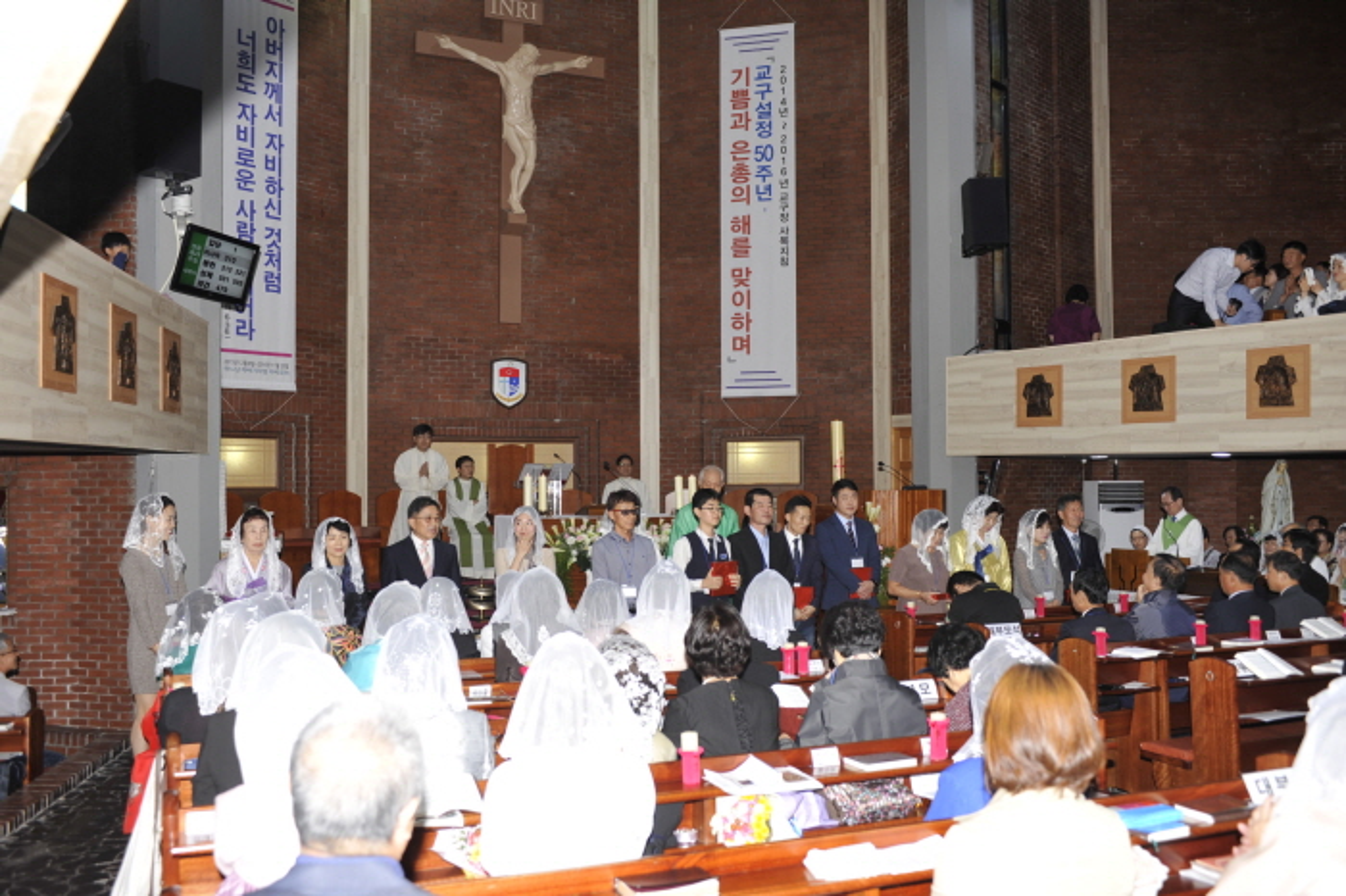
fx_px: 1271
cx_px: 673
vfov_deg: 38.8
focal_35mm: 34
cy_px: 448
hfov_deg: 55.8
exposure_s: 1/60
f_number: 4.5
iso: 200
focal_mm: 34
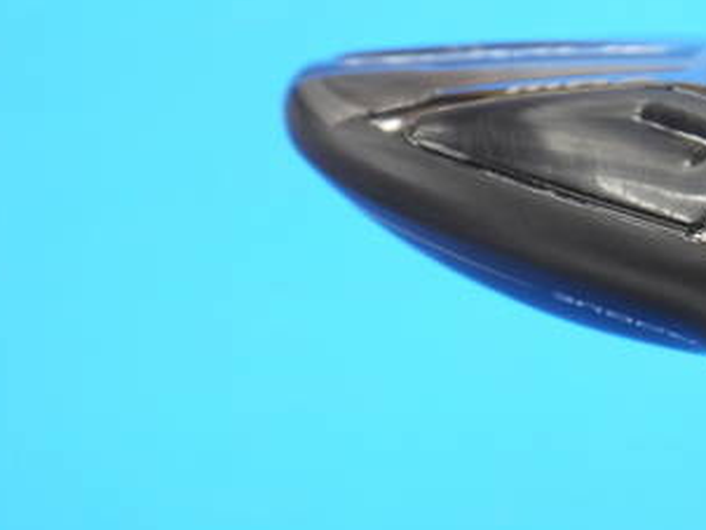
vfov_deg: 12.4
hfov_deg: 16.2
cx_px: 720
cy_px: 432
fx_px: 2428
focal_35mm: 119
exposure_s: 1/125
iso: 800
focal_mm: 28
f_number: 4.8
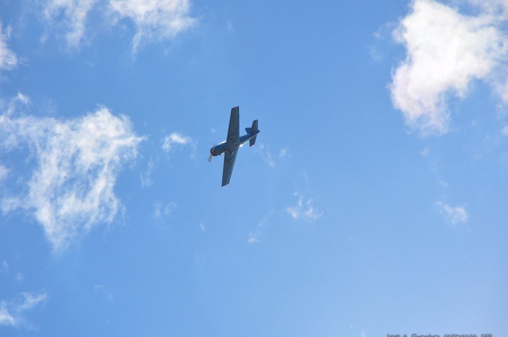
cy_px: 173
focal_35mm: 196
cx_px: 250
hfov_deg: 10.5
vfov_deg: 7.0
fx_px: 2755
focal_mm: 125
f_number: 8
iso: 200
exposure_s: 1/500
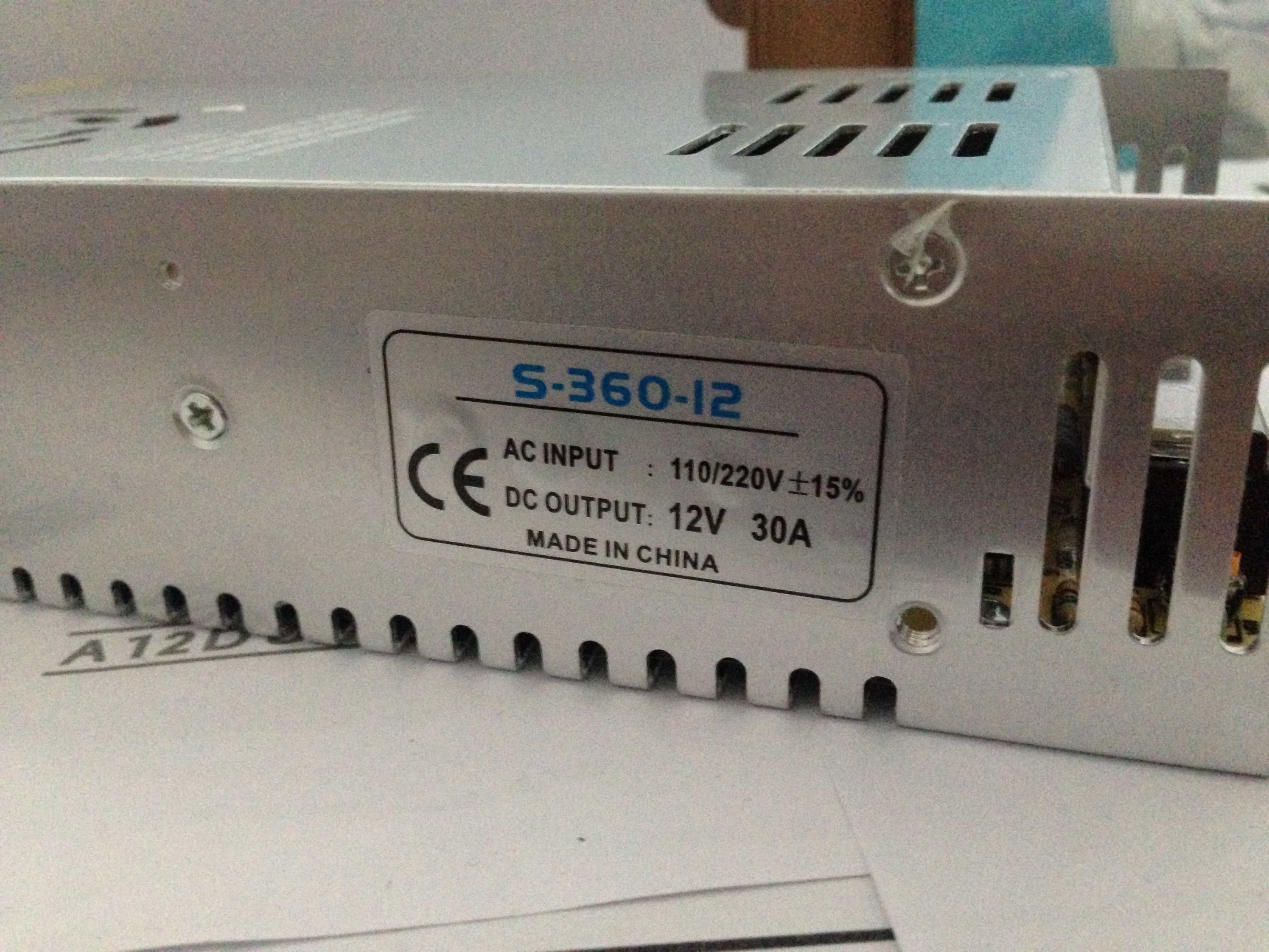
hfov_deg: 55.4
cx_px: 634
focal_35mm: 33
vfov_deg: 42.9
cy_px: 476
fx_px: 1210
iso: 800
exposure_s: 1/17
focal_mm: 4.12
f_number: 2.4
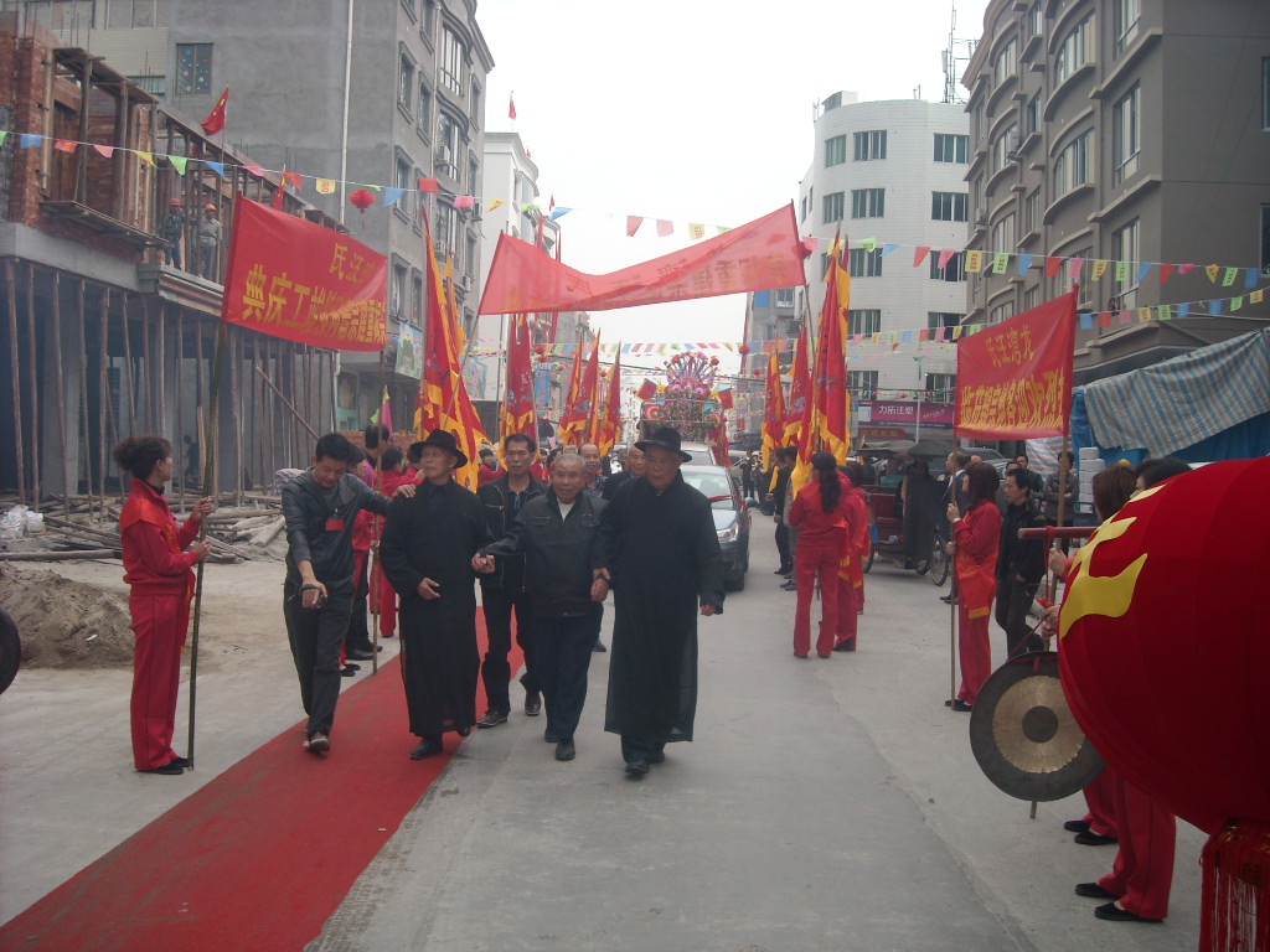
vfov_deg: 40.7
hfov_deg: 52.6
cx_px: 635
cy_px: 476
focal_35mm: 35
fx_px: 1284
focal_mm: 5.7
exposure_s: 1/105
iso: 64
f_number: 2.8
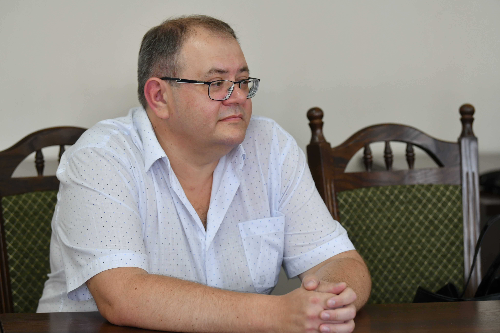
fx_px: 1680
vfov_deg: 11.3
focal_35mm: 121
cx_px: 250
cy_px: 166
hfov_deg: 16.9
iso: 900
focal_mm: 120
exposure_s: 1/200
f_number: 4
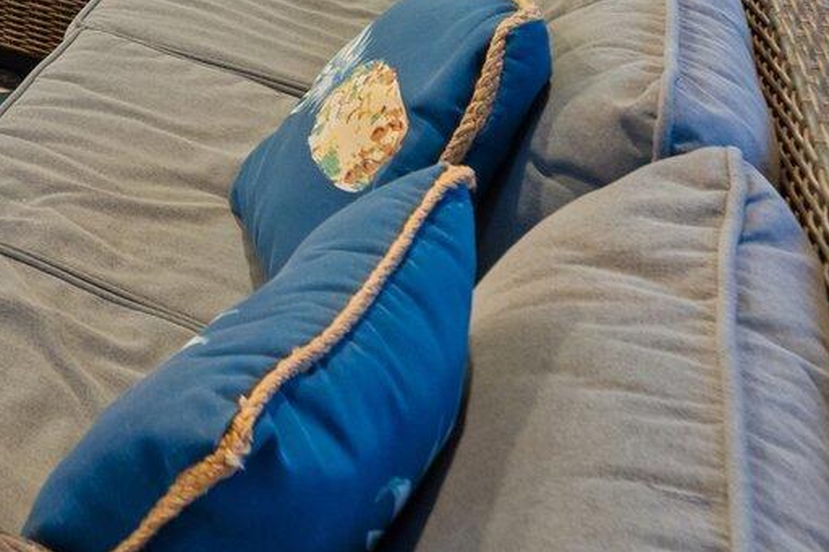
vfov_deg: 17.8
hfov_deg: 23.7
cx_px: -555
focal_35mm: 56
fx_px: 1289
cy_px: -517
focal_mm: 14
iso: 400
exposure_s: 1.3
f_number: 8
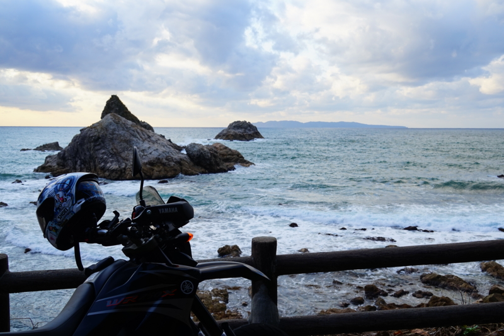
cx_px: 252
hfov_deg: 53.1
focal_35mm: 36
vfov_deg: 36.9
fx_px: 504
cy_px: 168
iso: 100
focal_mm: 24
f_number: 8
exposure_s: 1/100
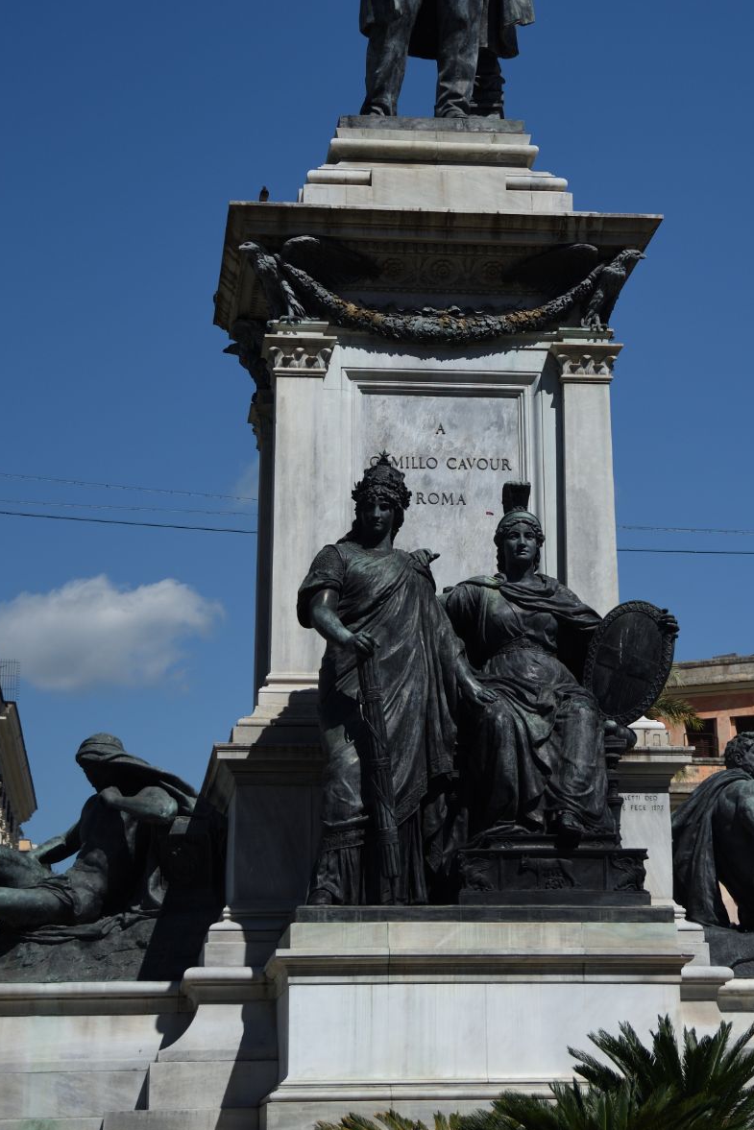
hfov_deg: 15.7
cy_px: 382
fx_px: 2732
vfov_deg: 23.3
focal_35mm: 87
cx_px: 446
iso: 160
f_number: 4
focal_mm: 50
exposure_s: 1/3200
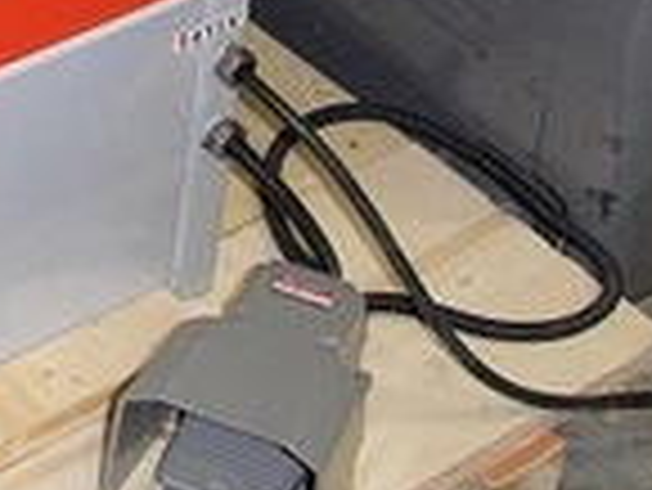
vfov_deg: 11.8
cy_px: -283
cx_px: -99
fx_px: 2243
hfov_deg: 16.0
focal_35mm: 119
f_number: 2.8
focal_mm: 6
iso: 100
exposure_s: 1/30
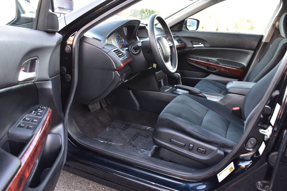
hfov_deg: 61.9
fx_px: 239
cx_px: 144
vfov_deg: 43.6
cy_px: 96
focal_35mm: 30
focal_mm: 20
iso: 400
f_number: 6.3
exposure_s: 1/15
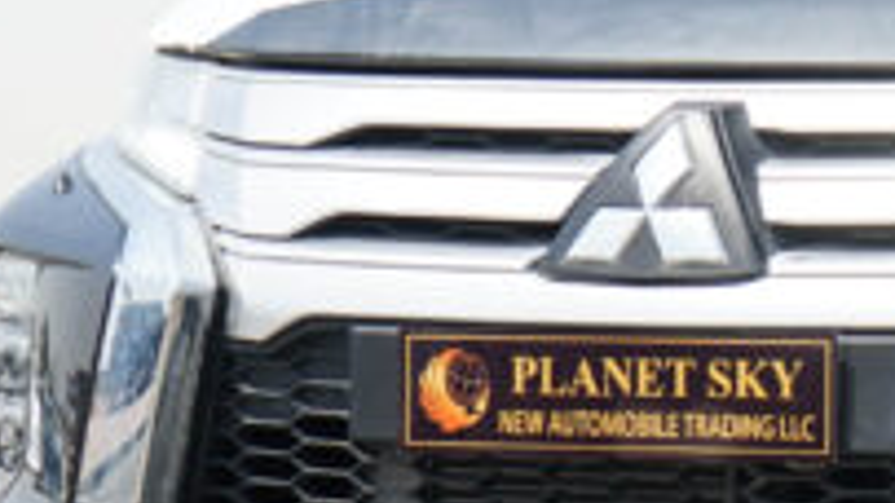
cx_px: 1525
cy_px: 113
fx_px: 8777
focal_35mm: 370
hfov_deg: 5.8
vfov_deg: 3.3
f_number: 9
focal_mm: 70
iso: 250
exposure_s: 1/400
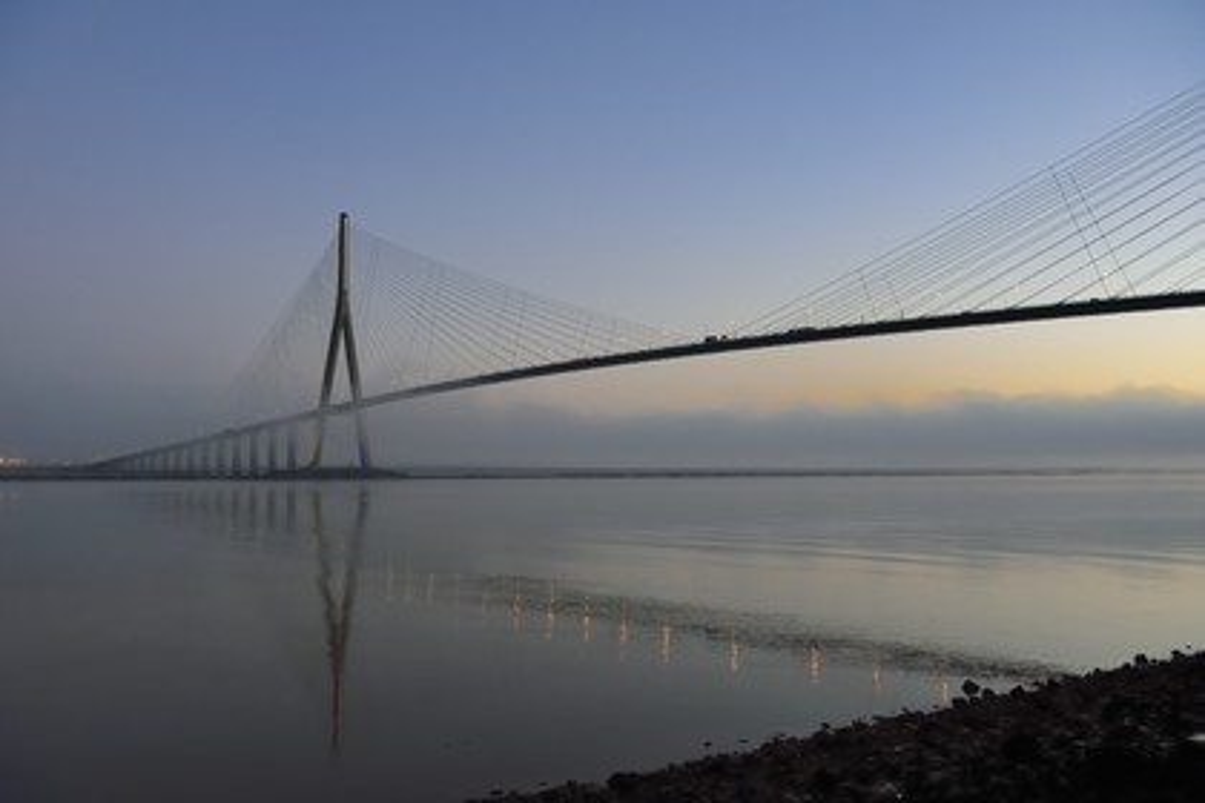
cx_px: 602
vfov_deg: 38.9
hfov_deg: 55.8
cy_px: 402
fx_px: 1138
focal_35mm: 34
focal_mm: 34
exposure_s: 1/60
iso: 800
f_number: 6.3
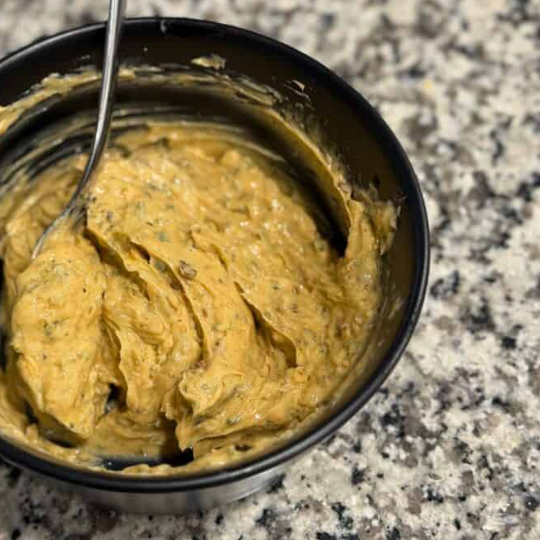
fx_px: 1006
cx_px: 197
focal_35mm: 57
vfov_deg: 30.0
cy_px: 269
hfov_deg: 29.9
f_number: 1.78
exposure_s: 1/60
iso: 160
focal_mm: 6.76
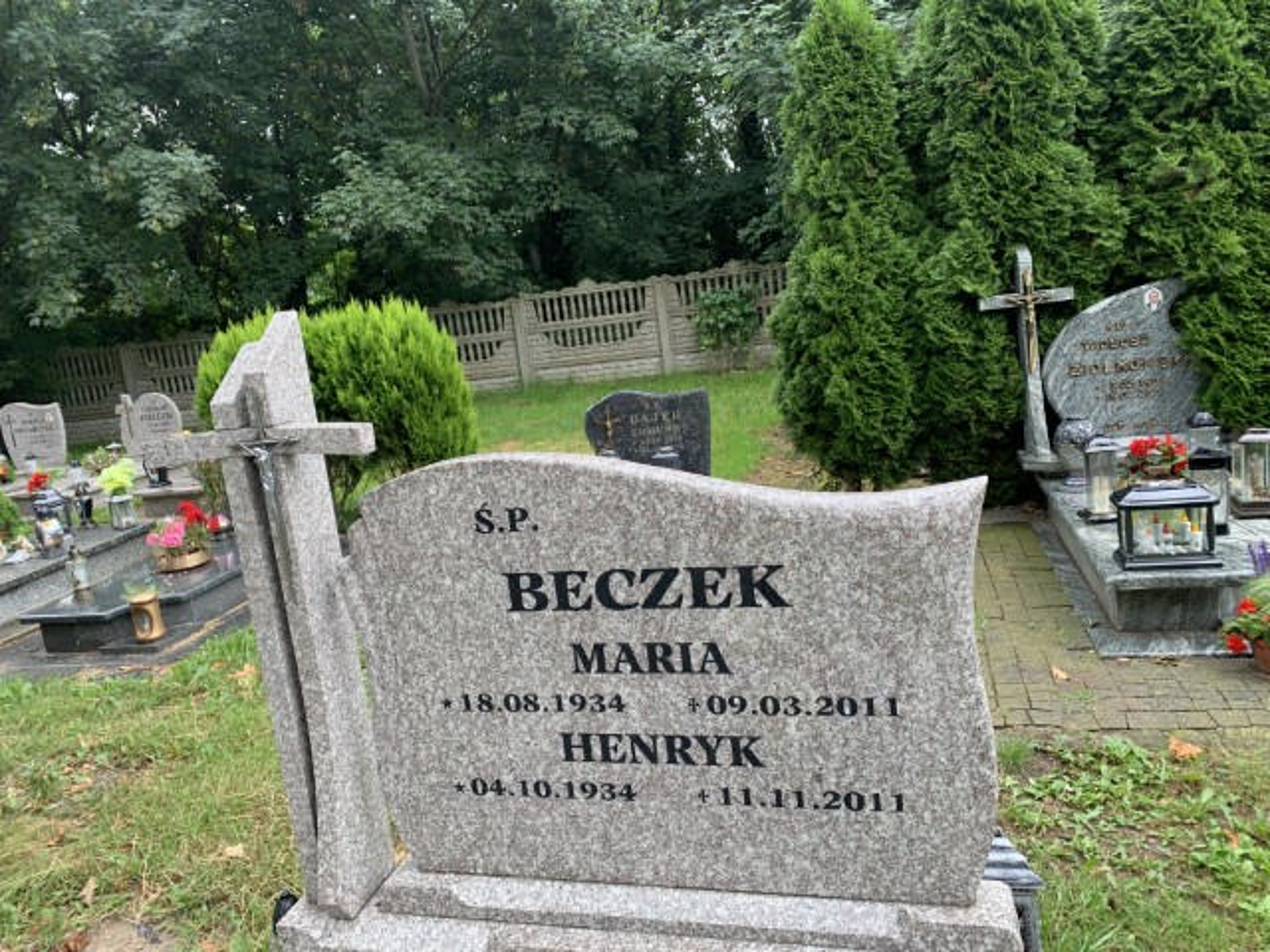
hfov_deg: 67.3
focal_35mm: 26
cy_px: 476
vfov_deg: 53.1
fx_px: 954
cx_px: 635
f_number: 1.8
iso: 25
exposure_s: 1/121
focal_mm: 4.25
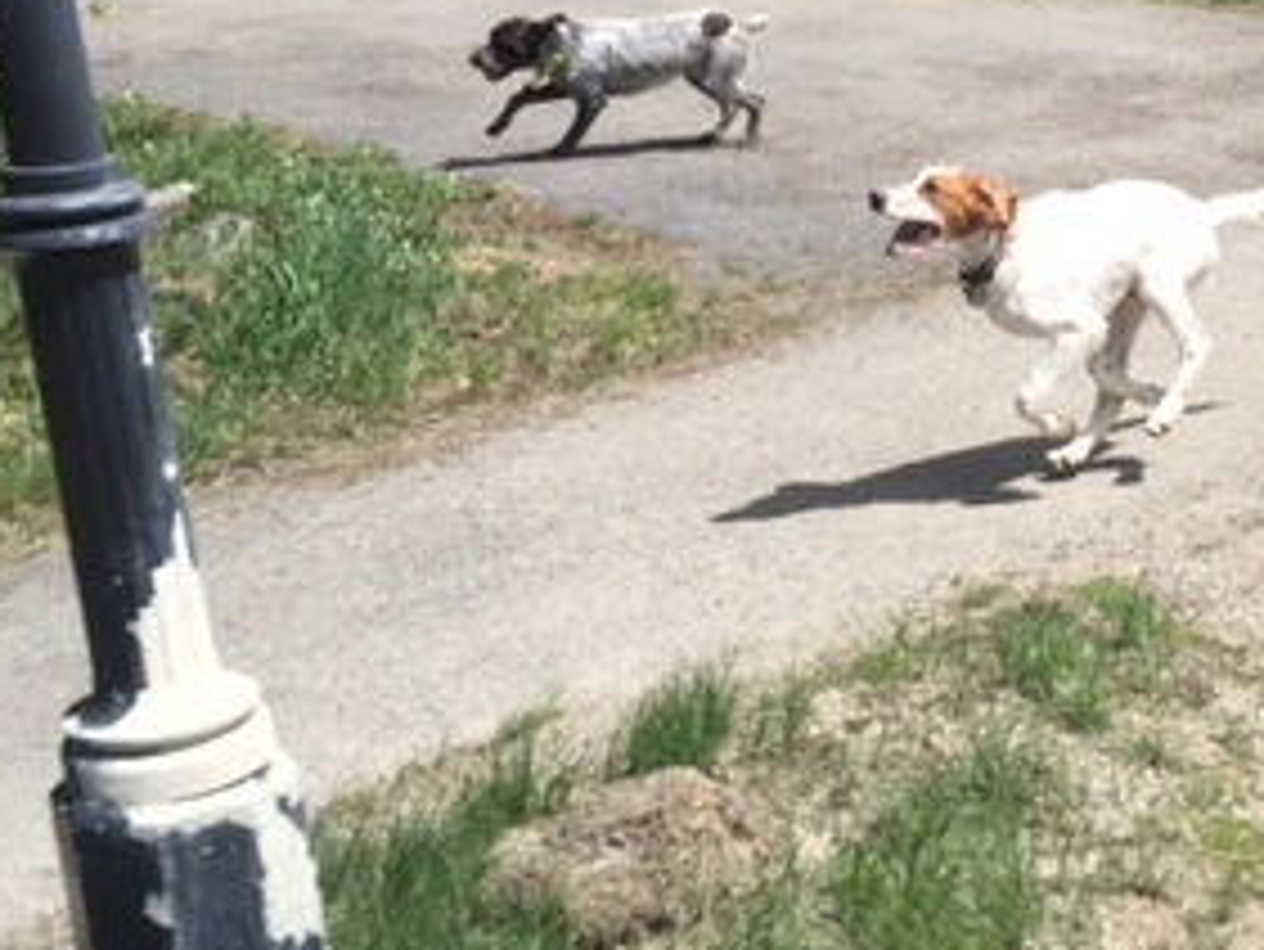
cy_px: 81
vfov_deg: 21.7
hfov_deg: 28.6
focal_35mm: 66
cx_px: 1057
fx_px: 2411
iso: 32
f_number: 2.2
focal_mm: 4.15
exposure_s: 1/1163
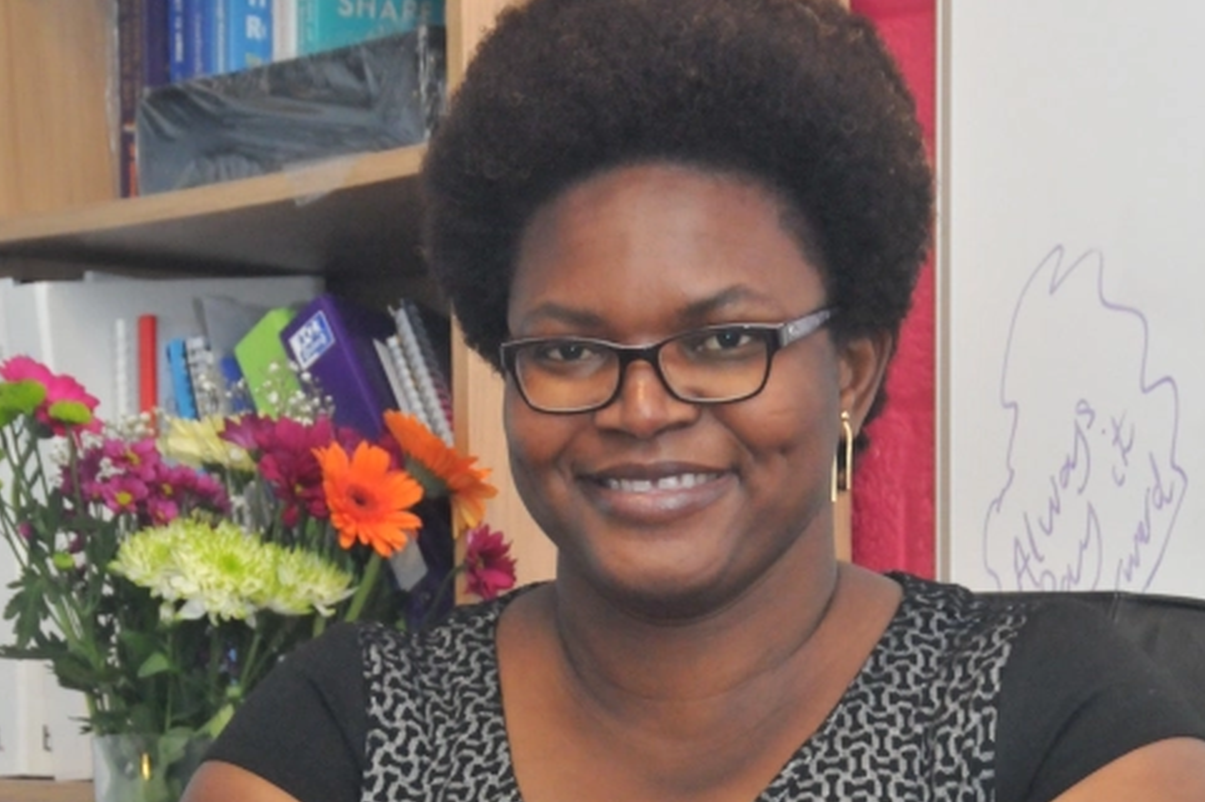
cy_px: 368
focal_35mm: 118
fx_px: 3947
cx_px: 661
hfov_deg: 17.4
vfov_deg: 11.6
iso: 3200
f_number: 9
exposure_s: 1/60
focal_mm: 70
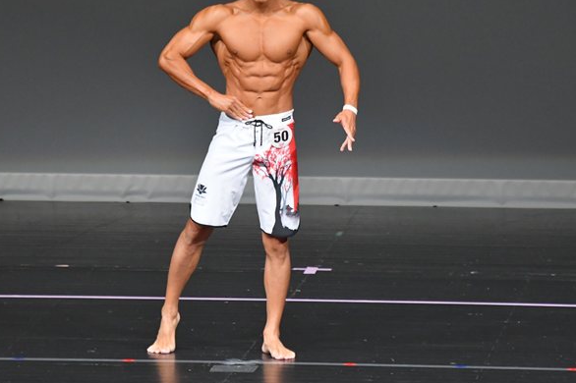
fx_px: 7292
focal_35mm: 456
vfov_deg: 3.0
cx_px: 259
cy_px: 140
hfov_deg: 4.5
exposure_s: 1/400
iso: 4000
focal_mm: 230
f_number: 5.6
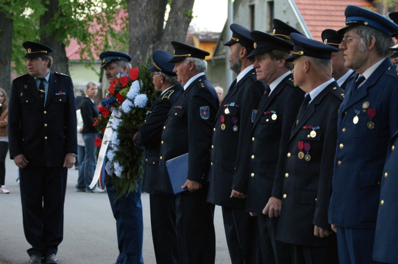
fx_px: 1243
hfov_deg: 18.2
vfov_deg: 12.2
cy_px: 132
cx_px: 199
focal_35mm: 112
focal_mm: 75
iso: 800
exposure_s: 1/125
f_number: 4.5
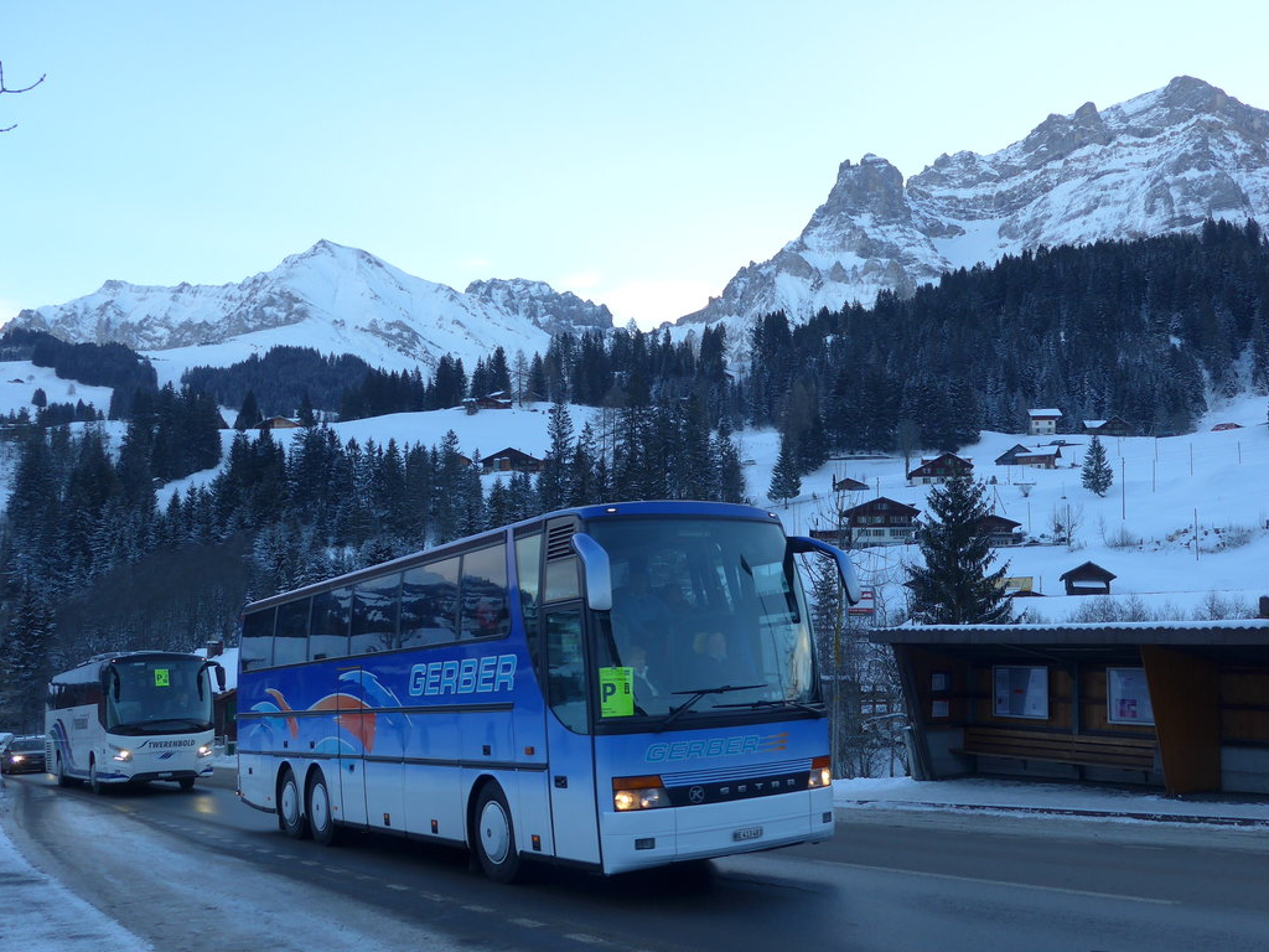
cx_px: 679
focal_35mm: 34
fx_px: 1246
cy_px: 528
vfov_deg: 41.7
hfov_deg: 53.9
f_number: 2.8
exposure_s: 1/250
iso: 80
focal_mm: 6
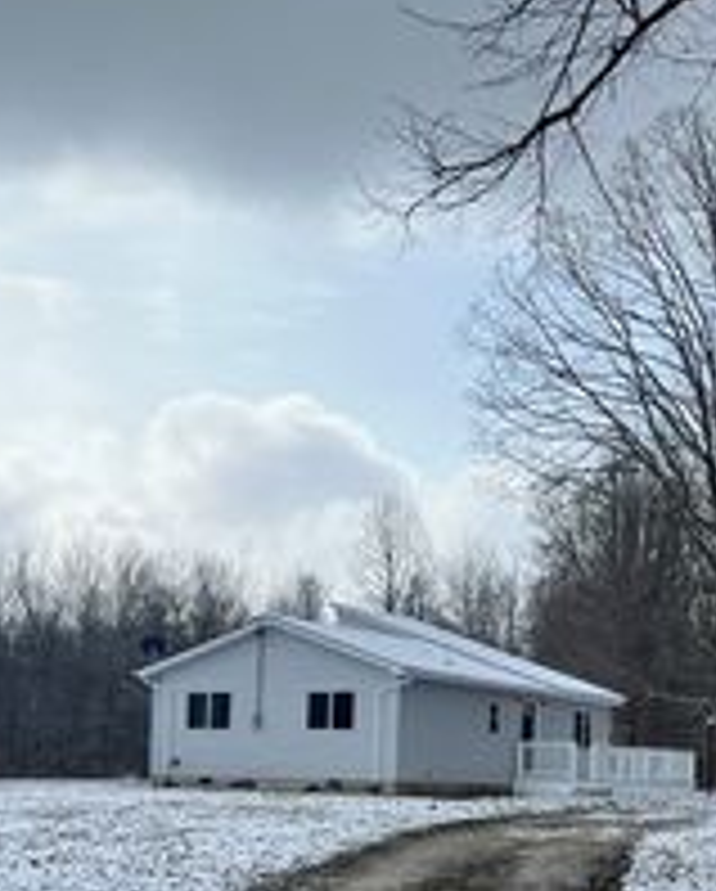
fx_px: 1691
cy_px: 709
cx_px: 549
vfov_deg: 28.9
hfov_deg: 23.6
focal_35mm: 64
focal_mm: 5.7
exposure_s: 1/4630
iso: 50
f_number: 1.5
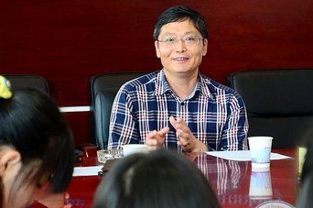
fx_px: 1597
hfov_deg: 11.2
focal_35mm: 184
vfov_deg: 7.4
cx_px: 145
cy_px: 84
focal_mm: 70
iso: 800
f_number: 5.6
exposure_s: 1/20
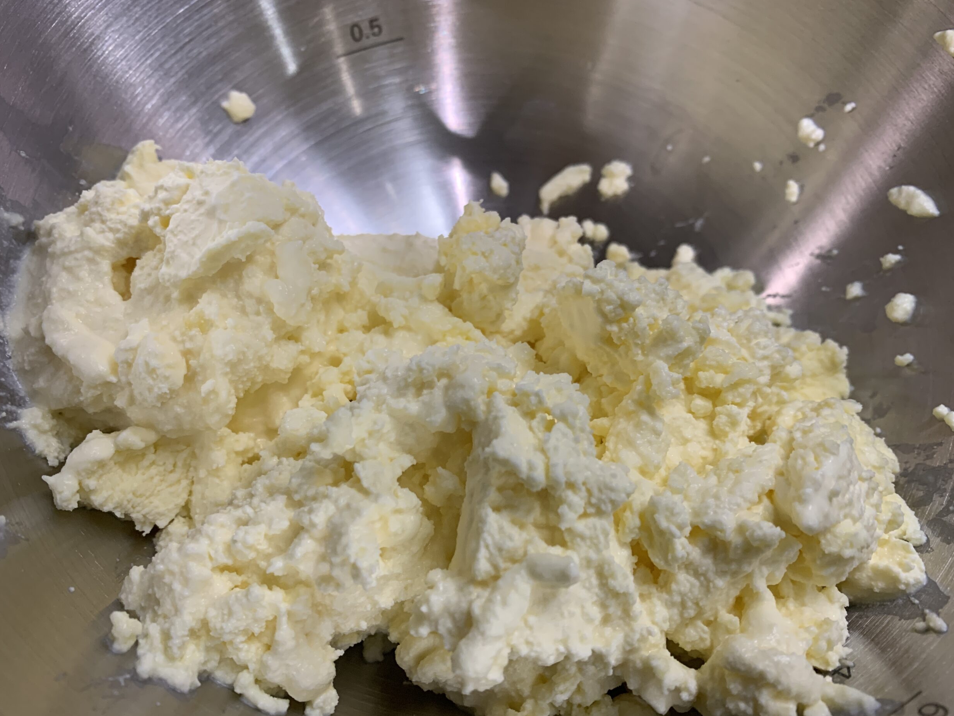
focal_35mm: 27
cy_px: 360
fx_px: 744
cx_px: 474
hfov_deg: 65.3
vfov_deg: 51.4
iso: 125
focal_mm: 4.25
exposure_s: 1/50
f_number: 1.8
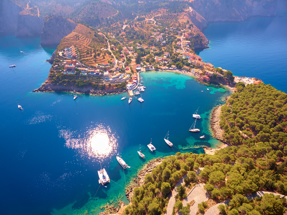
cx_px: 144
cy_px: 108
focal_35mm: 20
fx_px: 166
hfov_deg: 81.8
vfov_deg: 65.9
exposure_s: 1/50
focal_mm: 3.61
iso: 100
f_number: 2.8
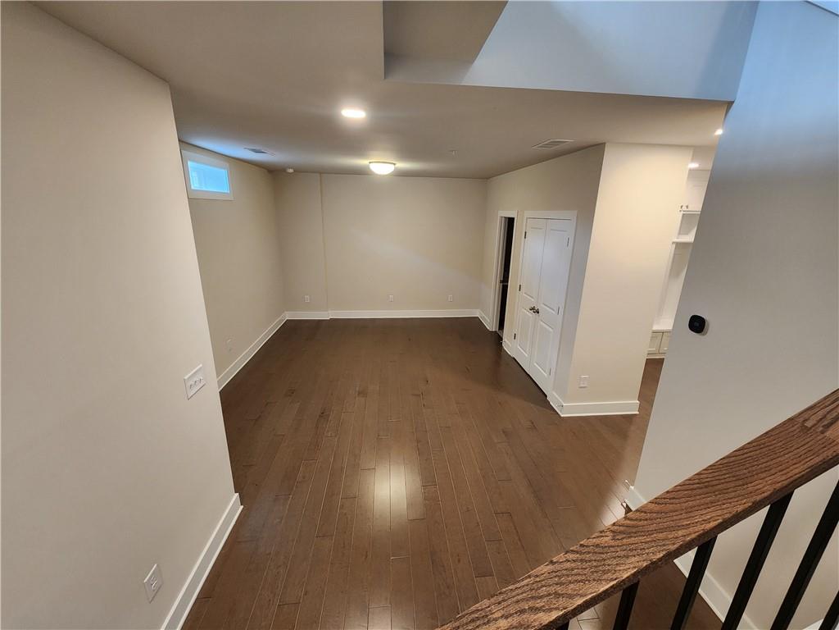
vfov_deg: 89.9
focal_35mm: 13
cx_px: 420
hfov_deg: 106.2
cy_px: 315
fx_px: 315
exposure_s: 1/40
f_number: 2.2
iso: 320
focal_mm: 2.2
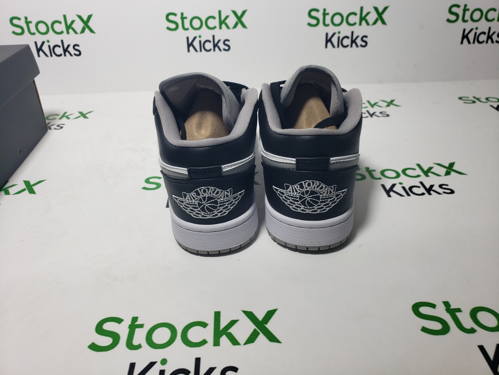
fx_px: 375
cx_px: 250
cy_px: 188
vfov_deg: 53.1
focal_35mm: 26
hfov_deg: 67.3
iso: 50
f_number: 2.4
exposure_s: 1/196
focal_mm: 4.3
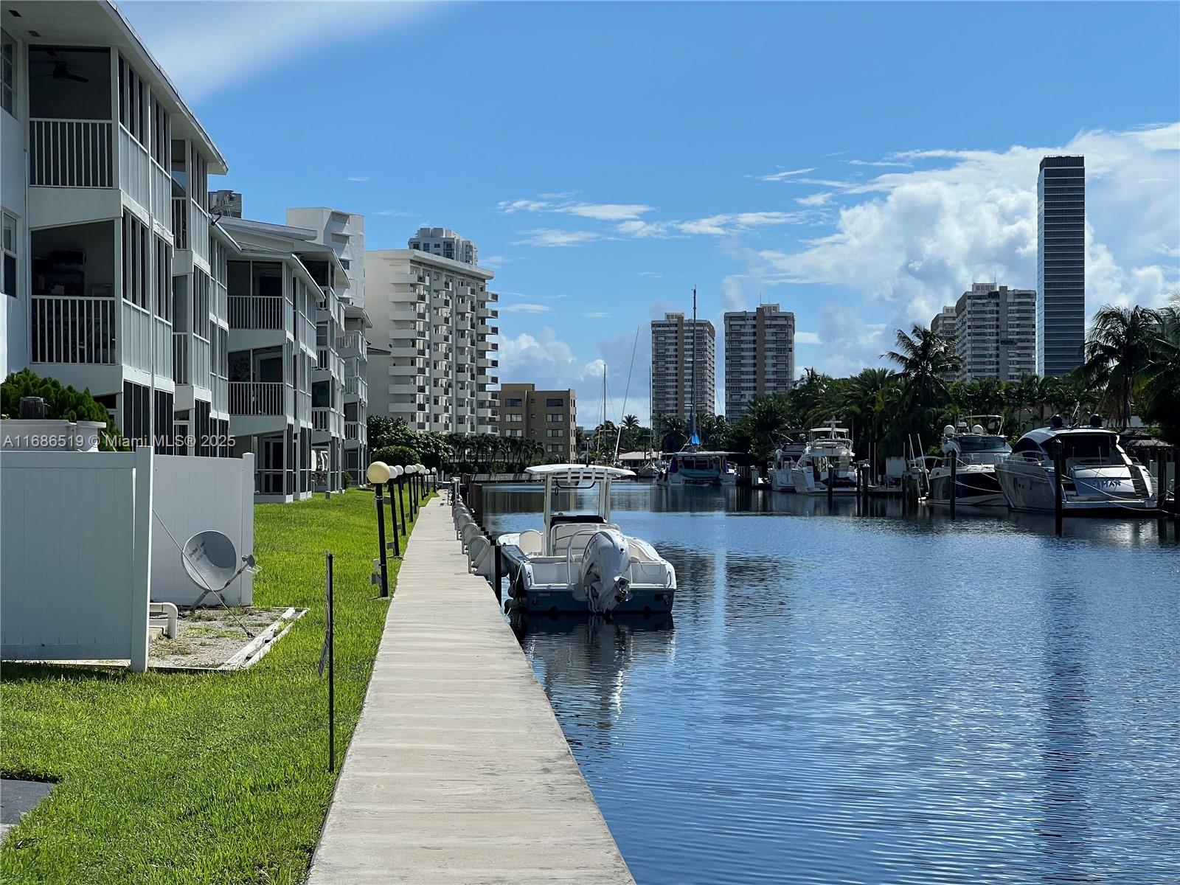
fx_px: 2625
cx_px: 590
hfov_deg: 25.3
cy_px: 442
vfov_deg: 19.1
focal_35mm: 77
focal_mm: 9
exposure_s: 1/1575
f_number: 2.8
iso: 32
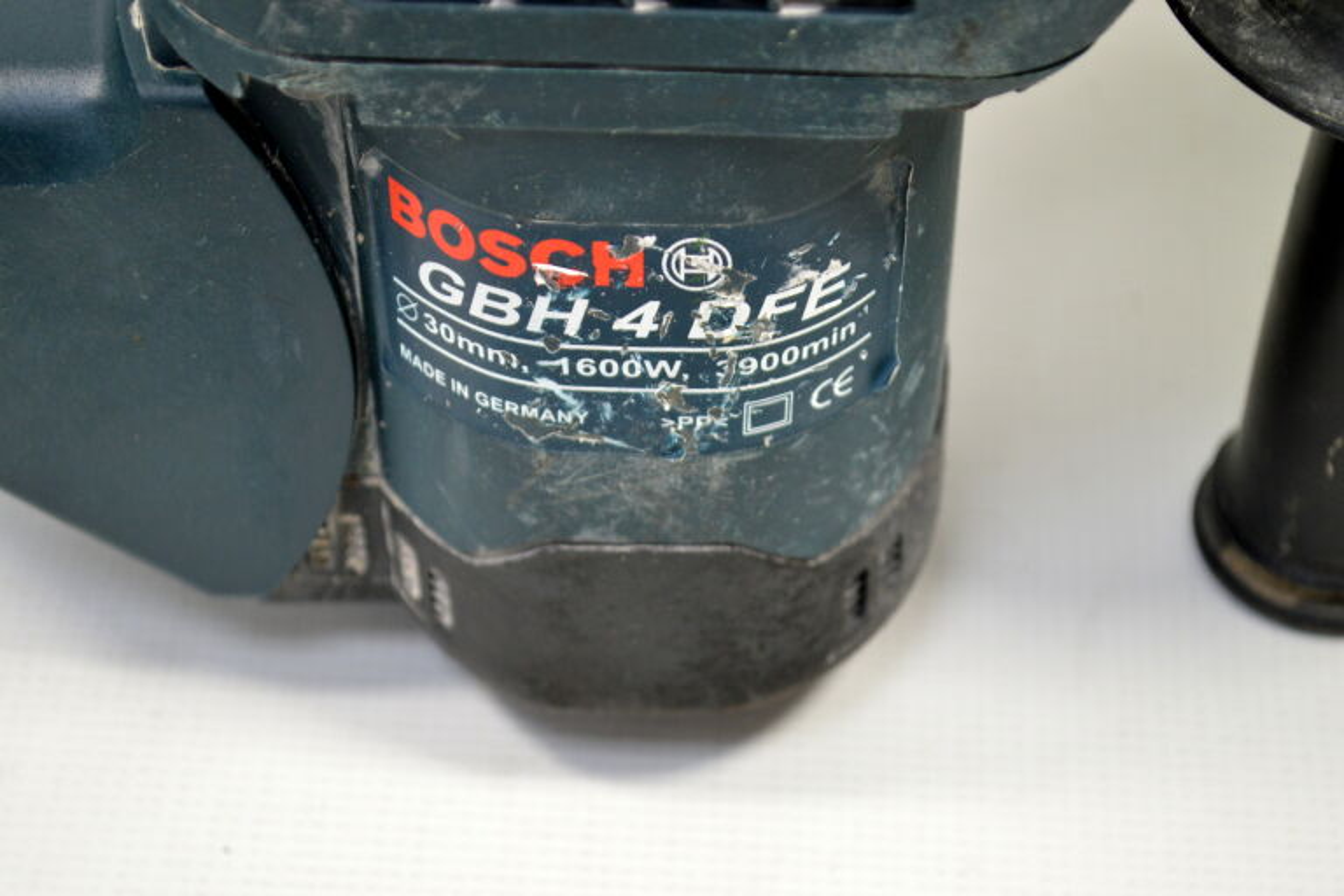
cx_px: 672
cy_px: 448
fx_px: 3080
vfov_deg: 16.6
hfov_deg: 24.6
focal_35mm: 82
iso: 800
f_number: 5.6
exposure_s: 1/50
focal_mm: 55
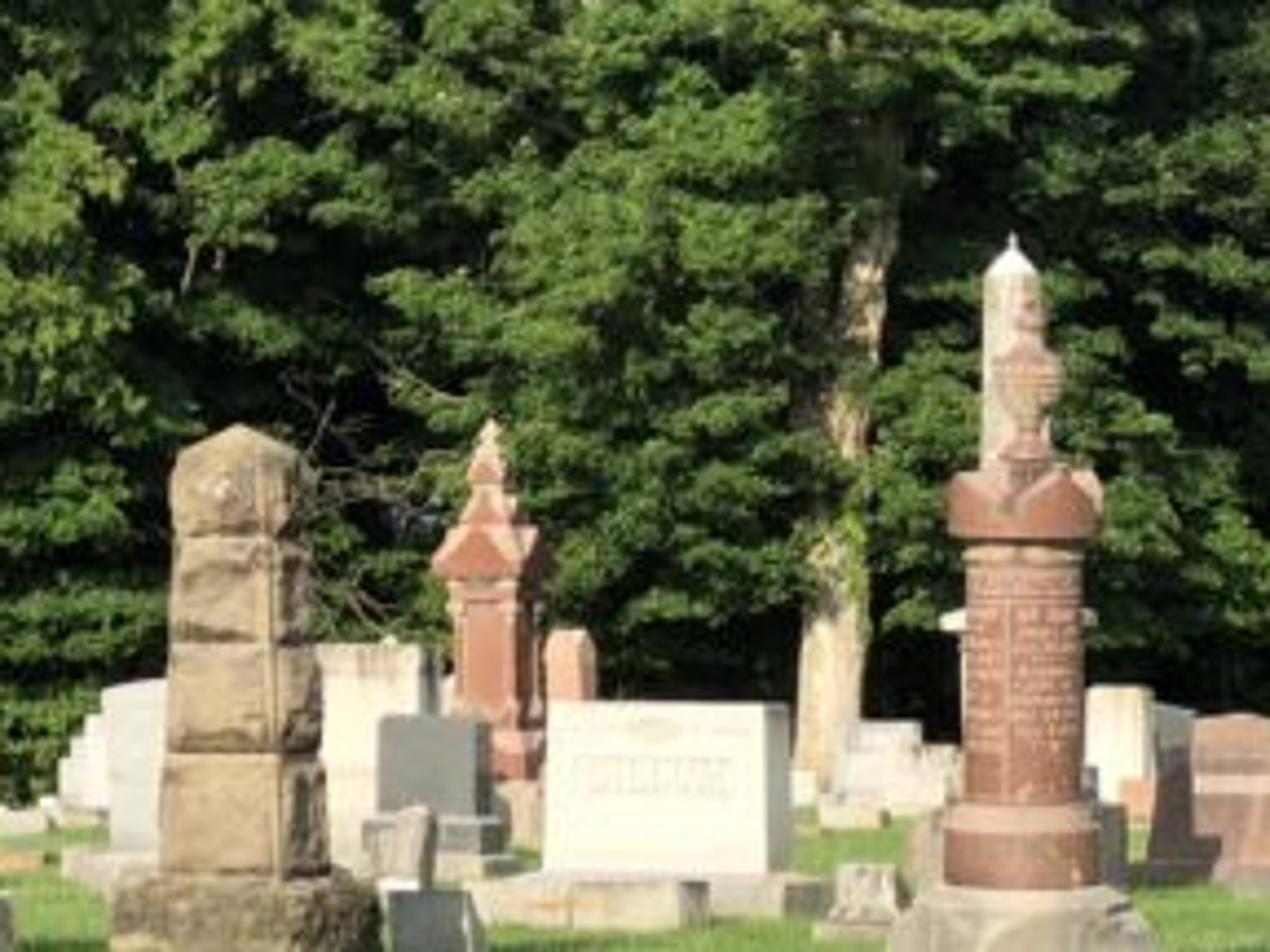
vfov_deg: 7.3
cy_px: 1181
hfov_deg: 9.5
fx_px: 7448
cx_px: 1808
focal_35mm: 203
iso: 20
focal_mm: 6.6
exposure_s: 1/445
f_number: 2.8
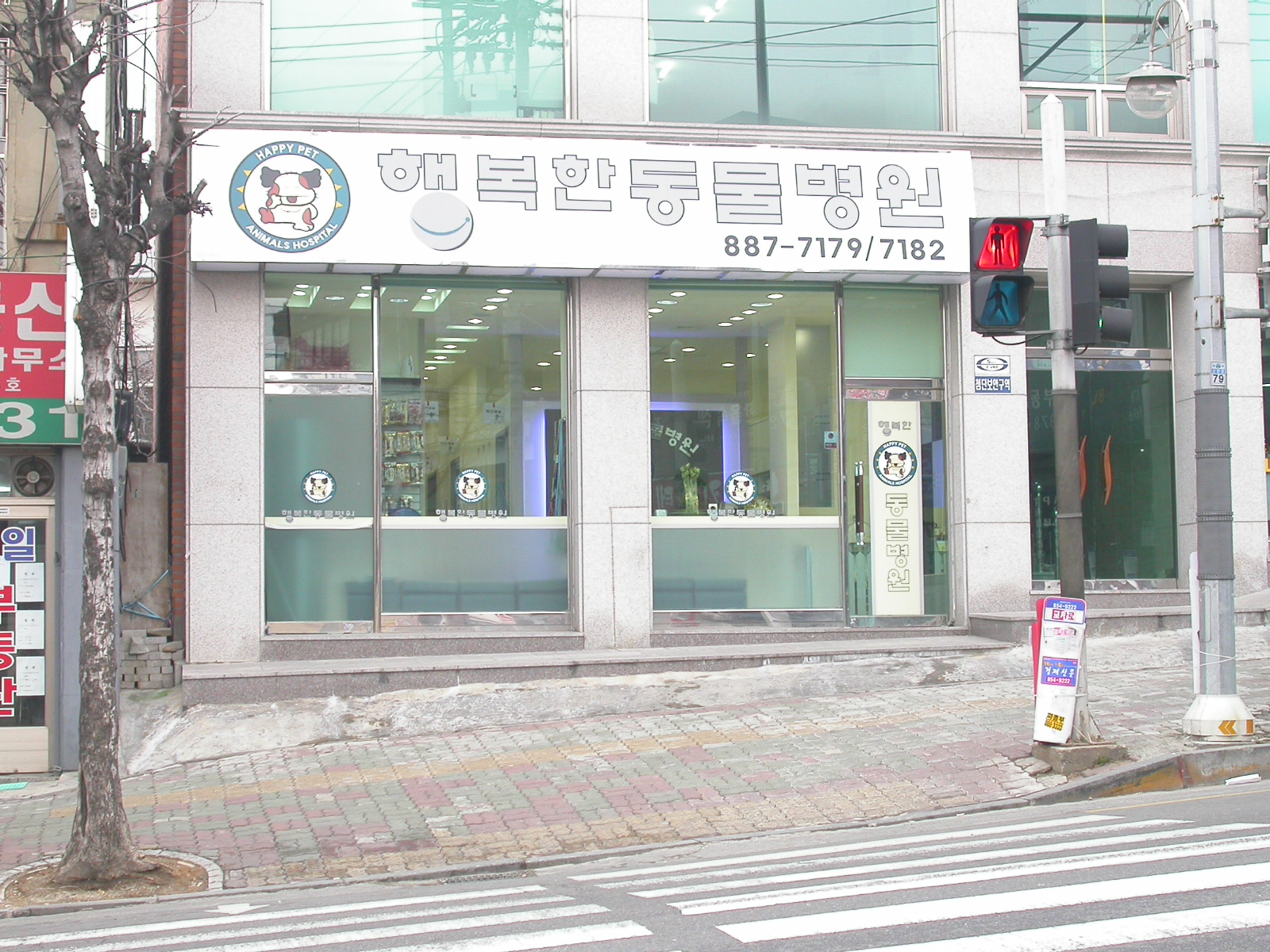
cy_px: 476
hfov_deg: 31.2
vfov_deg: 23.7
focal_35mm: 62
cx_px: 635
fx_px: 2275
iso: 100
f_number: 4.5
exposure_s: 1/60
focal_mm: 12.9
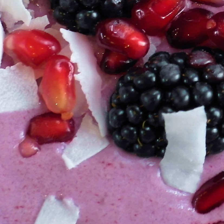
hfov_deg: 3.5
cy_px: -118
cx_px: 342
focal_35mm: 504
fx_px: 3690
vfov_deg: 3.5
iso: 400
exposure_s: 1/25
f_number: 5.6
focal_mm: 60
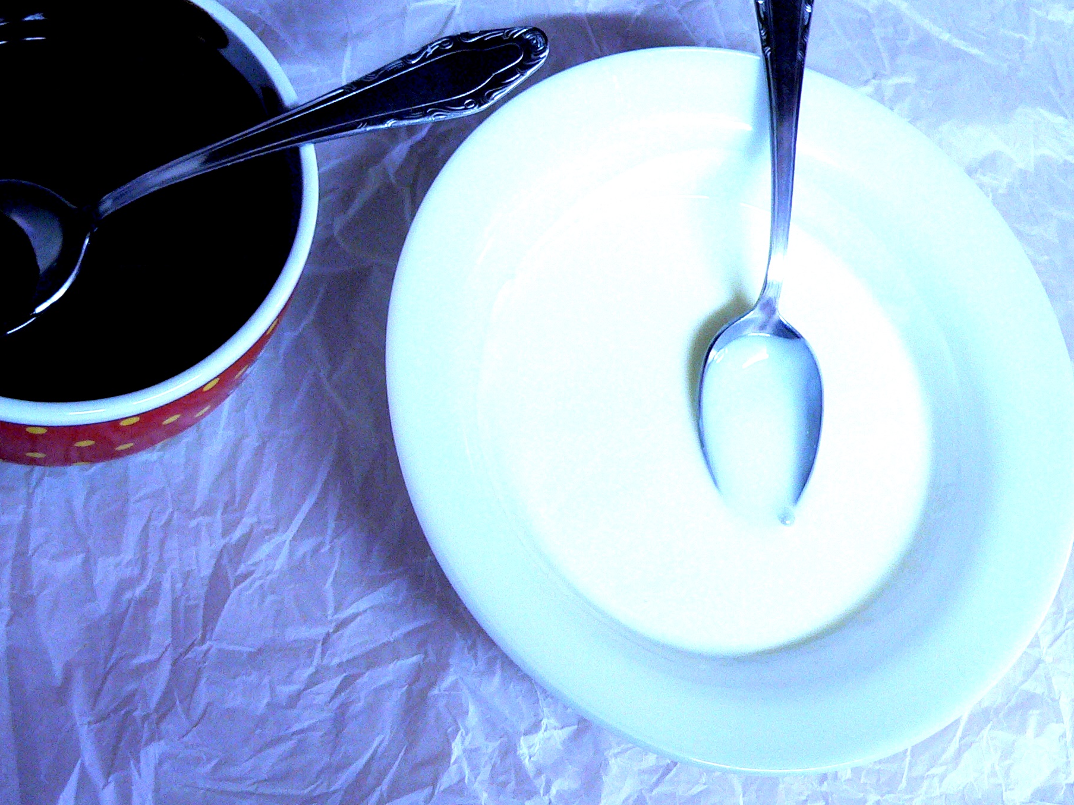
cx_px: 440
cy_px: 417
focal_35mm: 51
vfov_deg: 28.6
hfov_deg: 37.4
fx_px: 1582
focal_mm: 6
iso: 200
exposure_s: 1/10
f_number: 2.8
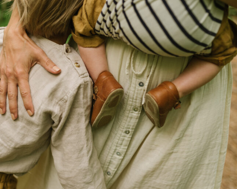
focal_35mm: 52
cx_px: 59
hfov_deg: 35.2
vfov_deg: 29.1
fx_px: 365
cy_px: 81
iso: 250
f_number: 2.2
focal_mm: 35
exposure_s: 1/500
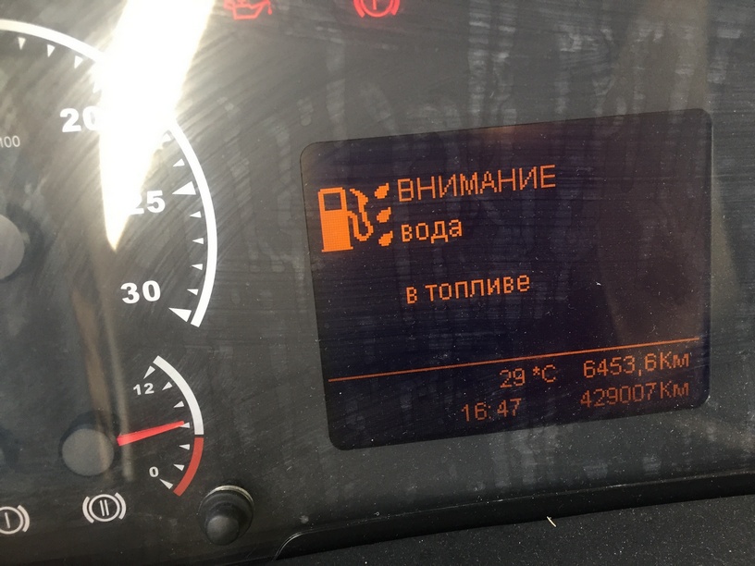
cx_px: 378
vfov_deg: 48.2
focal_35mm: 29
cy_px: 283
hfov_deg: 61.7
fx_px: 633
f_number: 2.2
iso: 64
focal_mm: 4.15
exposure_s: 1/33
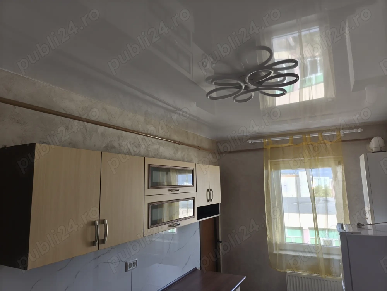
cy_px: 146
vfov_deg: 58.9
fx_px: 257
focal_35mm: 23
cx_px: 194
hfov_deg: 73.9
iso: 320
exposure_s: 1/99.9
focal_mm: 6.14
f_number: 1.65
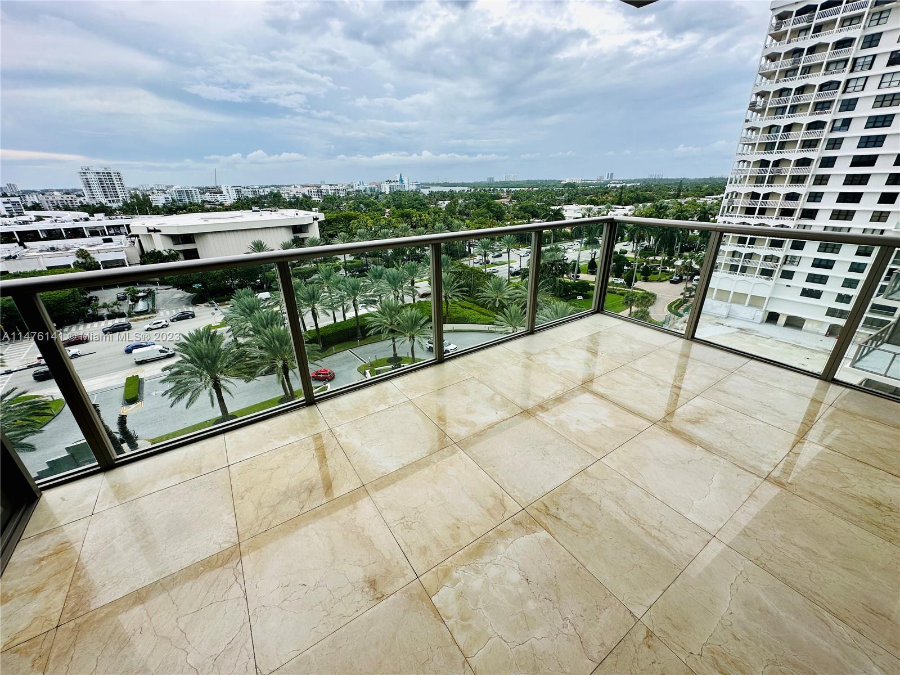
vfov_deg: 85.7
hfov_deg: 102.1
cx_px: 450
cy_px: 338
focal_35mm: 14
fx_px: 364
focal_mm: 2.22
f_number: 2.2
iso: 40
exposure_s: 1/682
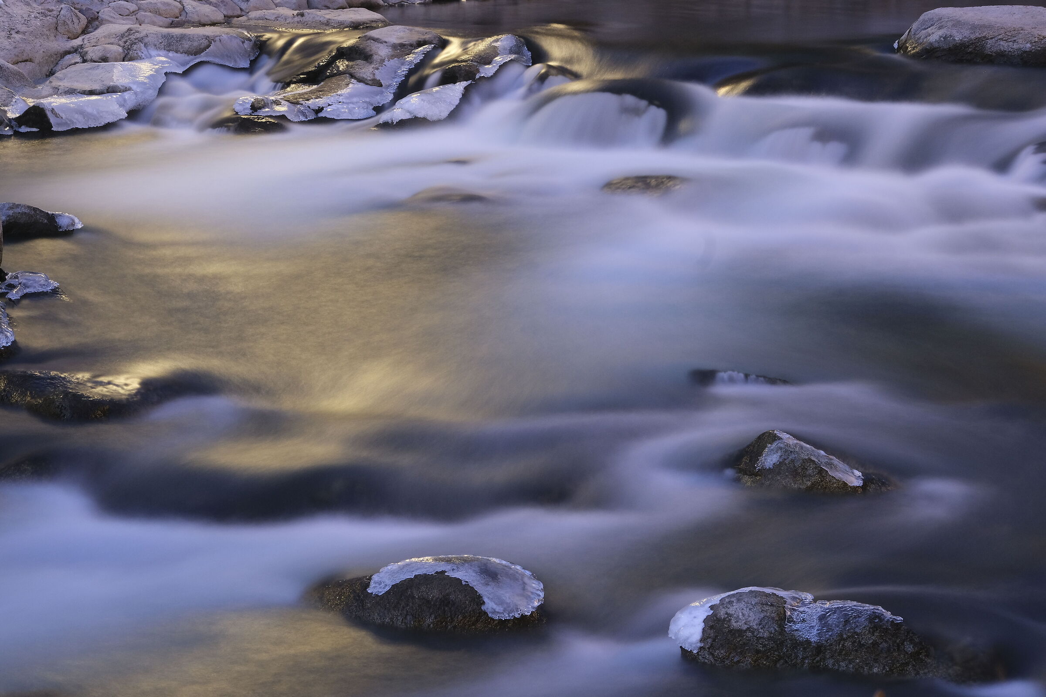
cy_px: 348
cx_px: 523
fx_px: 3574
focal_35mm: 123
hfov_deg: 16.7
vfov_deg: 11.1
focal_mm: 81.9
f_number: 14
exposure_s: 18
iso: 1250
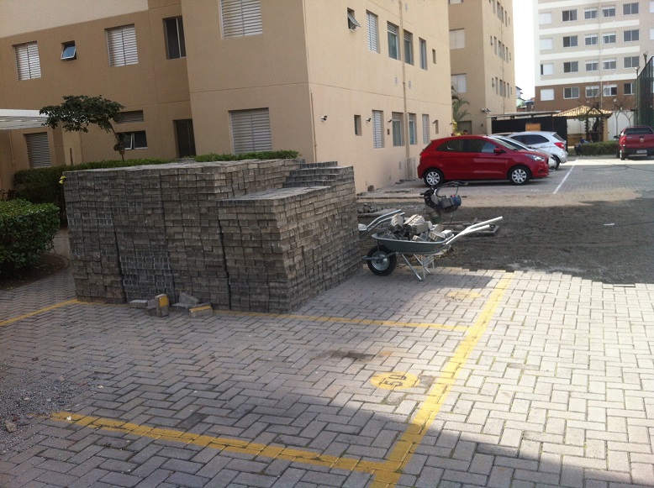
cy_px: 244
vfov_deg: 40.6
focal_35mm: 35
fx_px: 660
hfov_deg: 52.7
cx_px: 327
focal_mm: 3.85
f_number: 2.8
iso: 80
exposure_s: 1/471
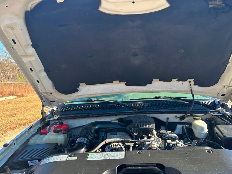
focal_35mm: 31
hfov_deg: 58.2
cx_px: 132
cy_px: 103
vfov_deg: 45.2
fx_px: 208
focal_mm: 5.7
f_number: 1.5
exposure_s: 1/471
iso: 50
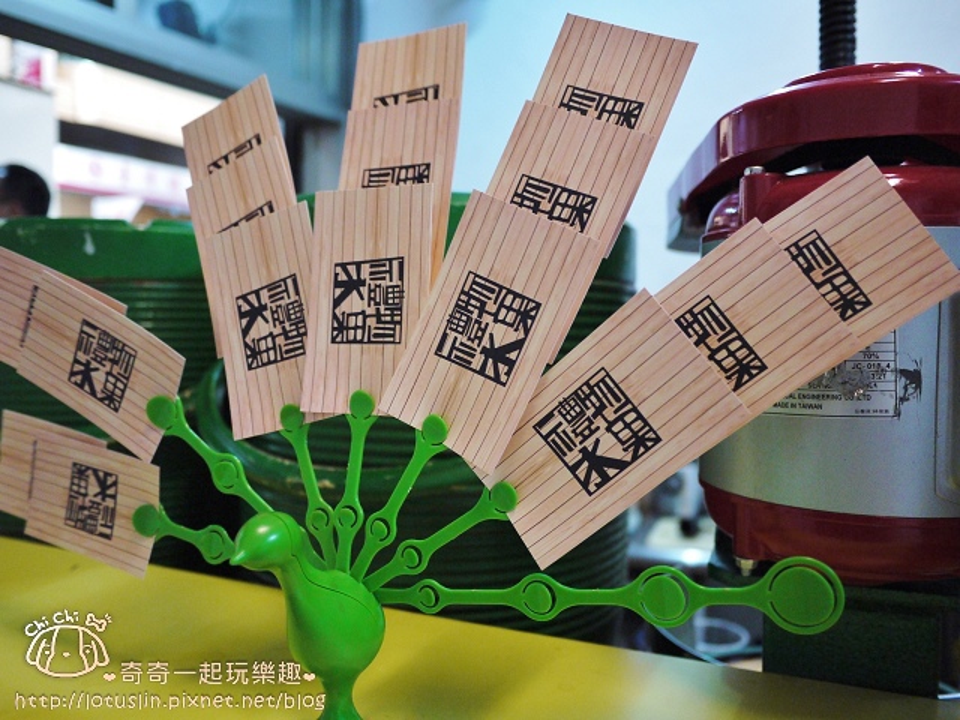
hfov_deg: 63.4
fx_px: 777
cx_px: 480
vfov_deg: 49.7
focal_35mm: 28
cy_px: 360
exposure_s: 1/125
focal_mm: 14
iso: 640
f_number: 2.5
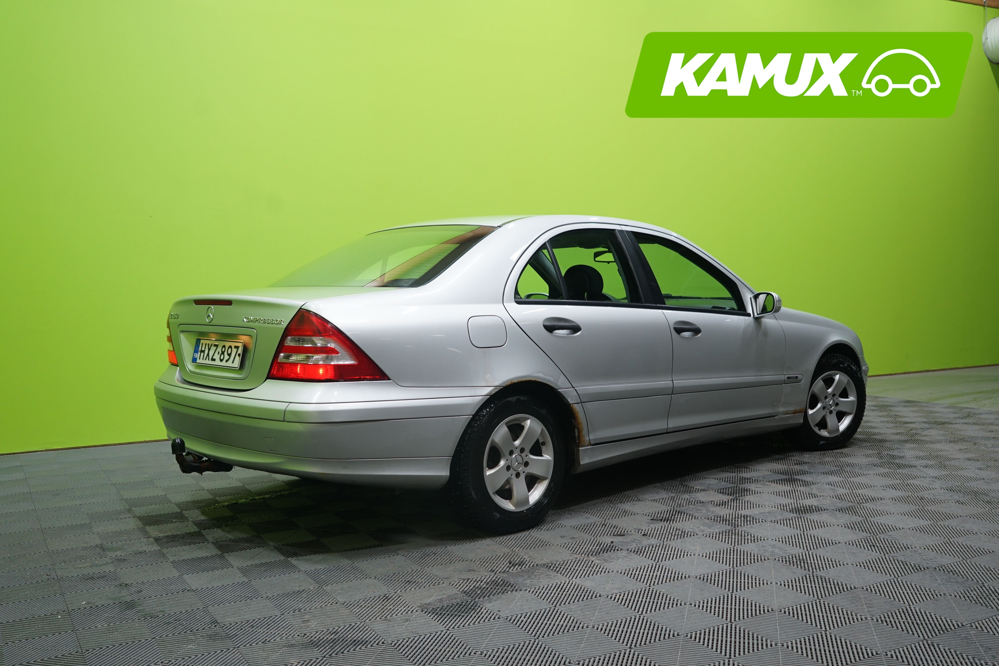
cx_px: 500
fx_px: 888
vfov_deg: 41.1
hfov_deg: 58.7
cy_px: 333
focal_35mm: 32
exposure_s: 1/20
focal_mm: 32
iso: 640
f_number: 4.5
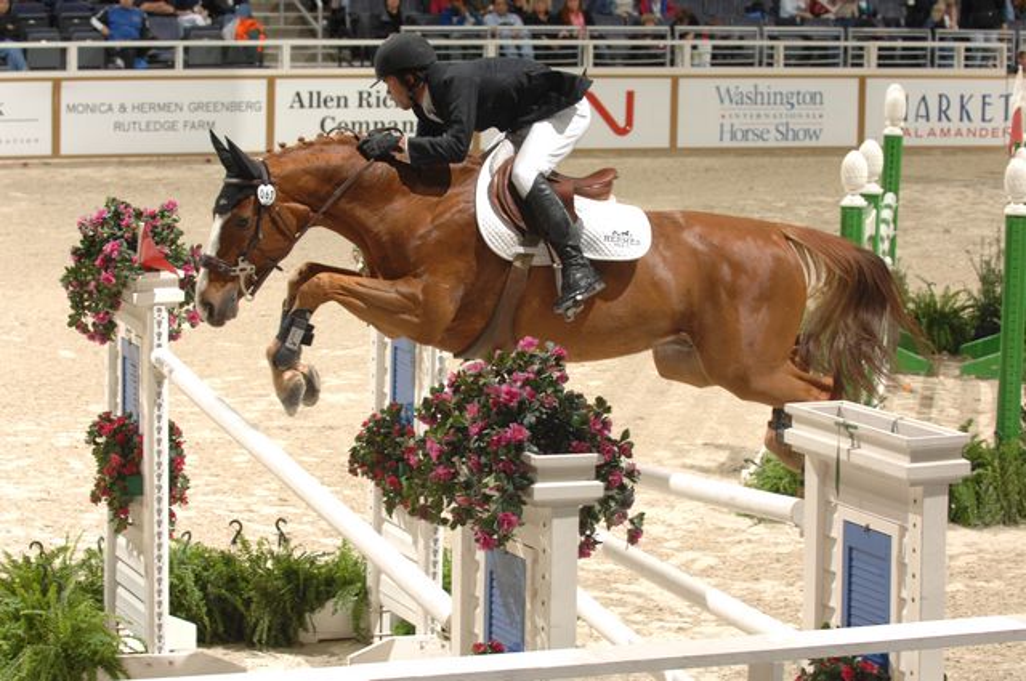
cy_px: 340
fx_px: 2989
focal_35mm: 105
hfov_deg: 19.5
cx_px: 513
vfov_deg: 13.0
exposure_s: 1/250
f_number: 5
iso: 320
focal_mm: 70
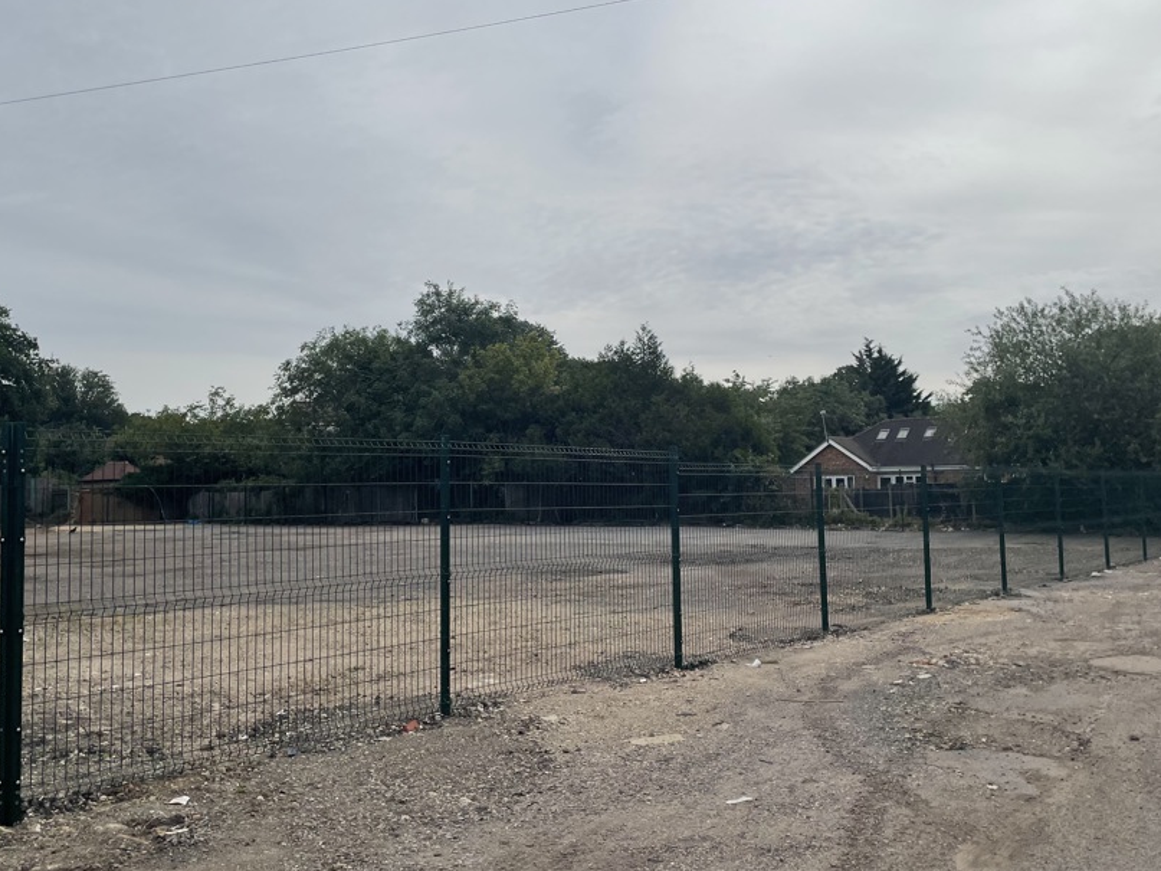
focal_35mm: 33
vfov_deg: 42.9
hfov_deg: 55.3
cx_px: 560
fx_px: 1107
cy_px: 420
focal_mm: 4.2
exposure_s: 1/5814
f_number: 1.6
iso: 32
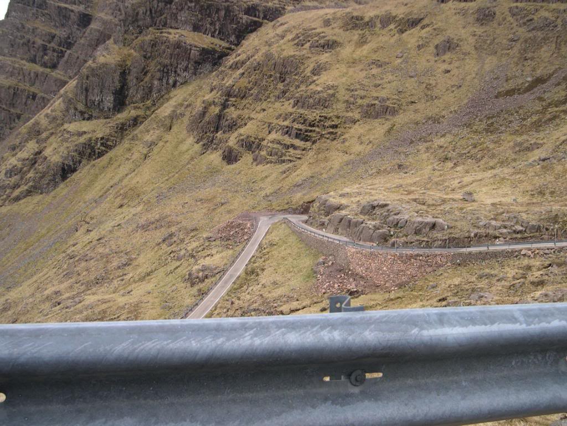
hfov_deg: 49.0
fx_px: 622
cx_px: 284
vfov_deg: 37.7
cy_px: 213
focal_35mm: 38
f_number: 2.8
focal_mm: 8
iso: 100
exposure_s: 1/306
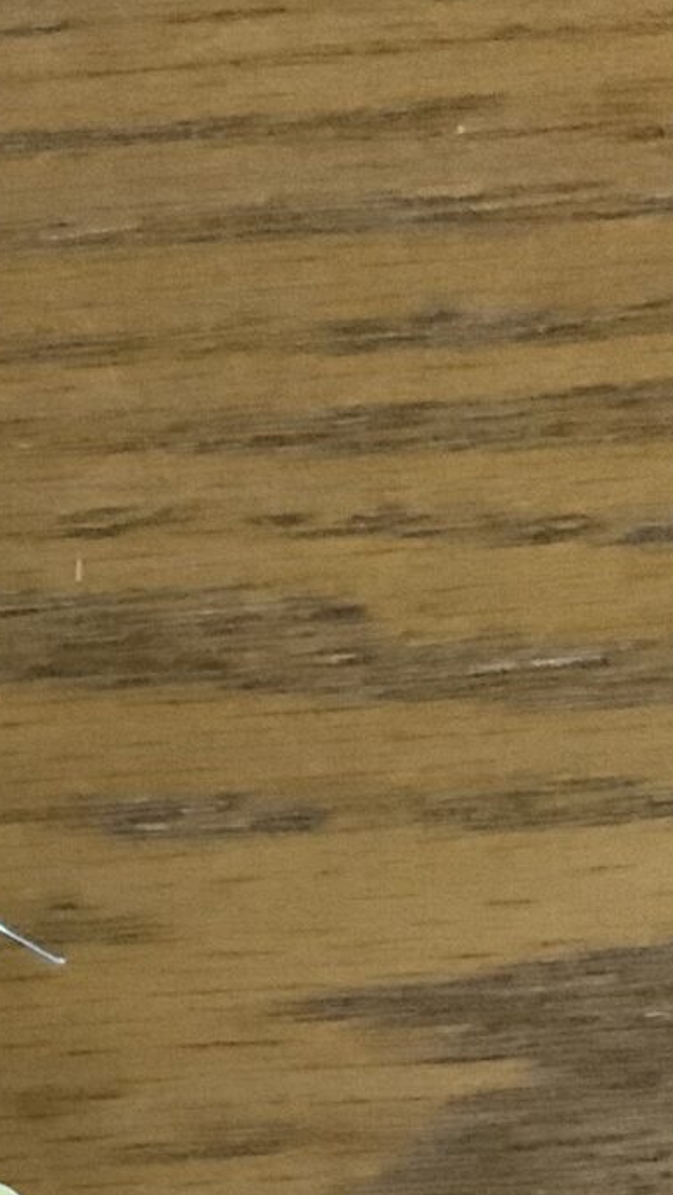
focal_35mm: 117
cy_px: 908
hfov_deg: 9.5
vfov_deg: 18.2
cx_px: -798
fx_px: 3710
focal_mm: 3
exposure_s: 1/20
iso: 500
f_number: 1.8
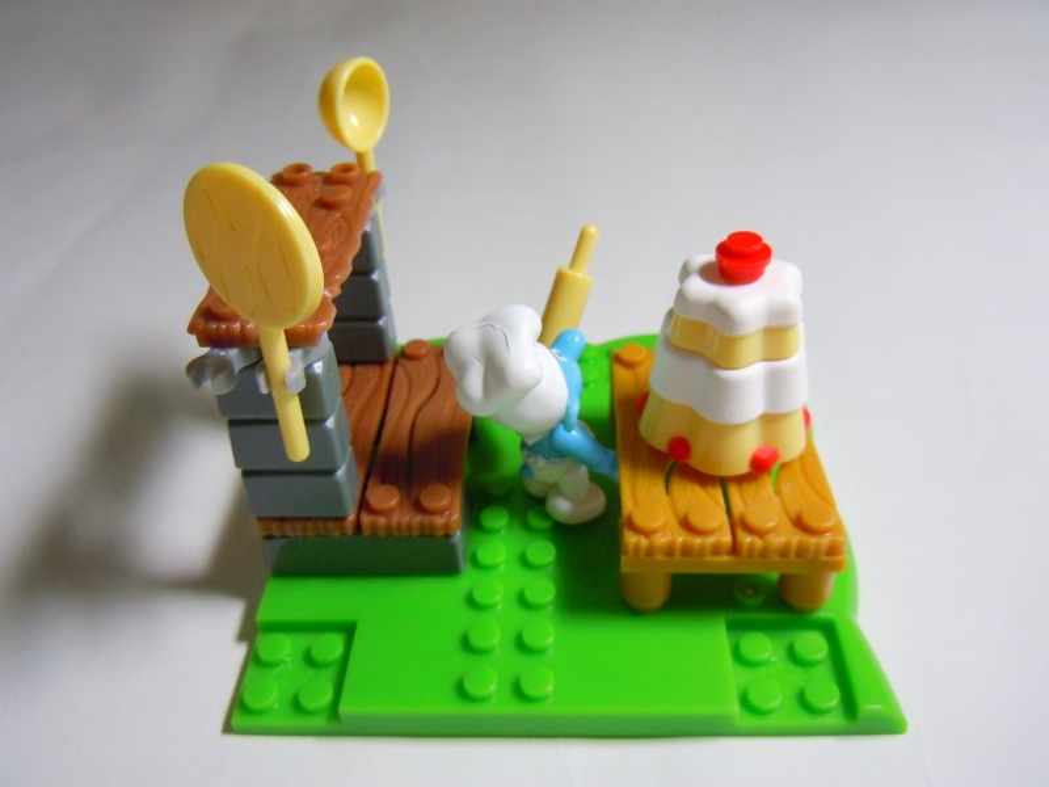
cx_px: 524
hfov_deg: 60.0
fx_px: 909
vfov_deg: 46.8
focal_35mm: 30
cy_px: 394
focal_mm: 5.4
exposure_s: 1/60
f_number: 3.5
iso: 400
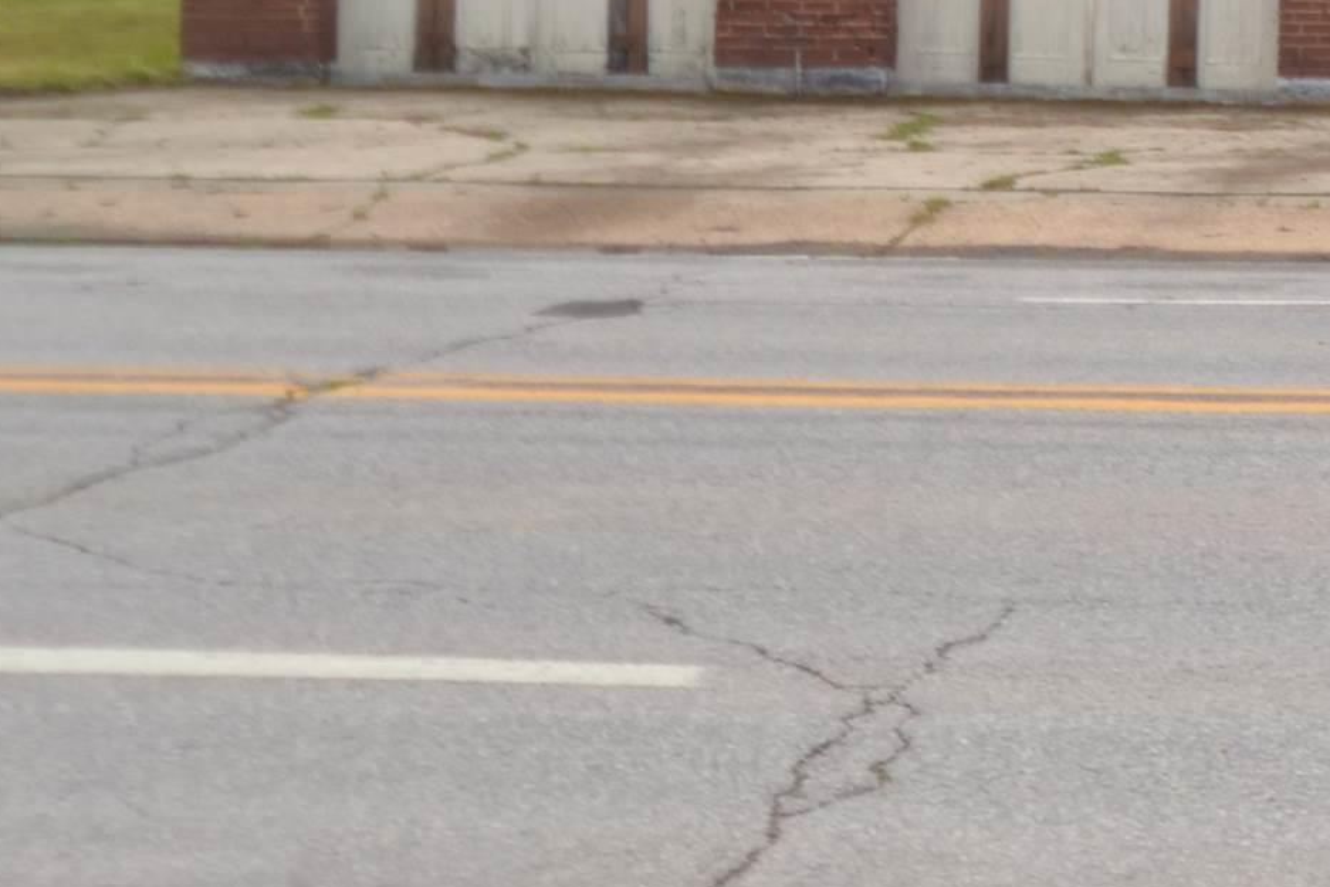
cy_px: -422
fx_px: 4360
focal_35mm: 118
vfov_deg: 11.2
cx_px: 2102
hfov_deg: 15.7
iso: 100
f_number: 5
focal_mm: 24
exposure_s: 1/200
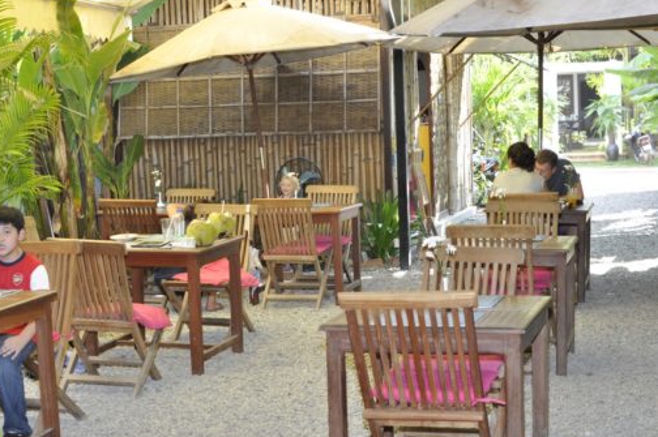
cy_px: 225
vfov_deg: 20.4
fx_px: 1217
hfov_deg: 30.2
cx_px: 258
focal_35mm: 67
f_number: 5.6
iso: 400
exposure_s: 1/125
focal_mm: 35
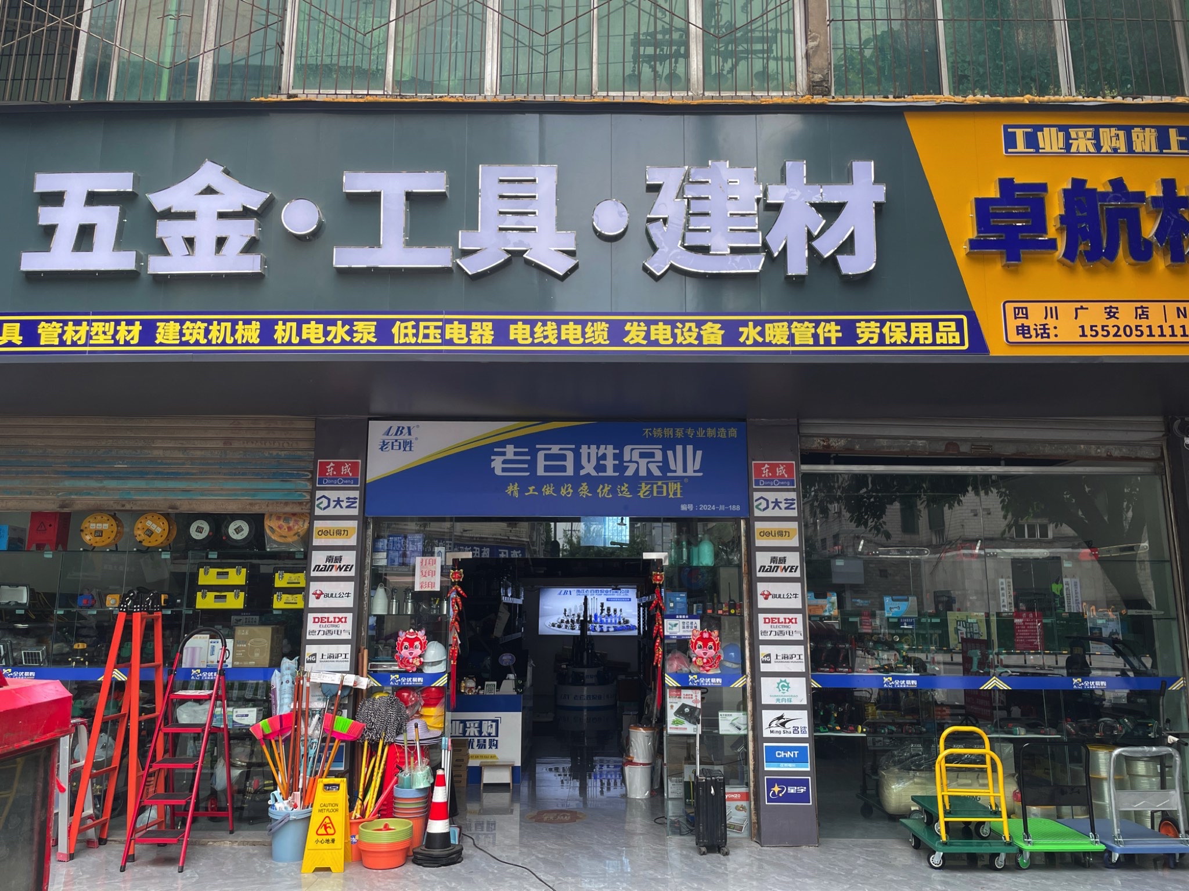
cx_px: 594
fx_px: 893
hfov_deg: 67.3
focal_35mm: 26
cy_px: 446
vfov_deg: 53.1
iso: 50
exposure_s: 1/633
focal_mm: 4.2
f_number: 1.6
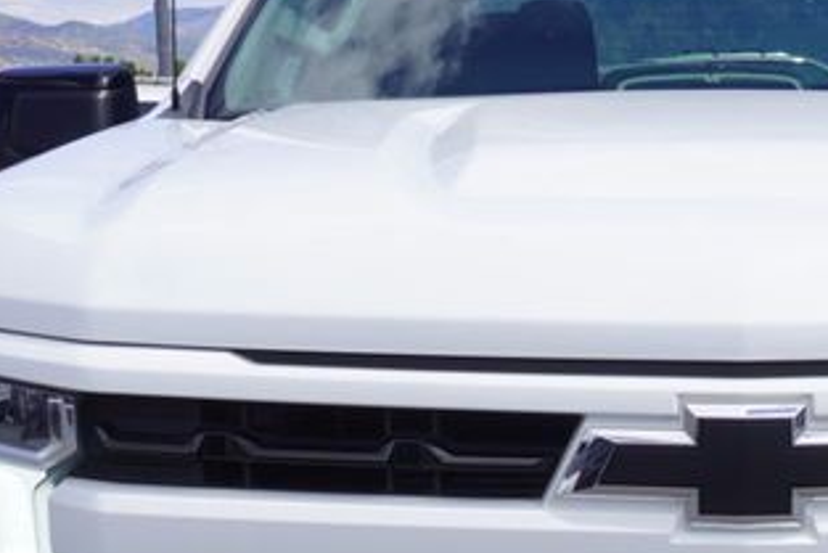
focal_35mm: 98
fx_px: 2255
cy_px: 654
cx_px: 754
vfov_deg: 13.6
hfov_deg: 20.4
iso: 100
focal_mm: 20
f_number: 10
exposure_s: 1/160
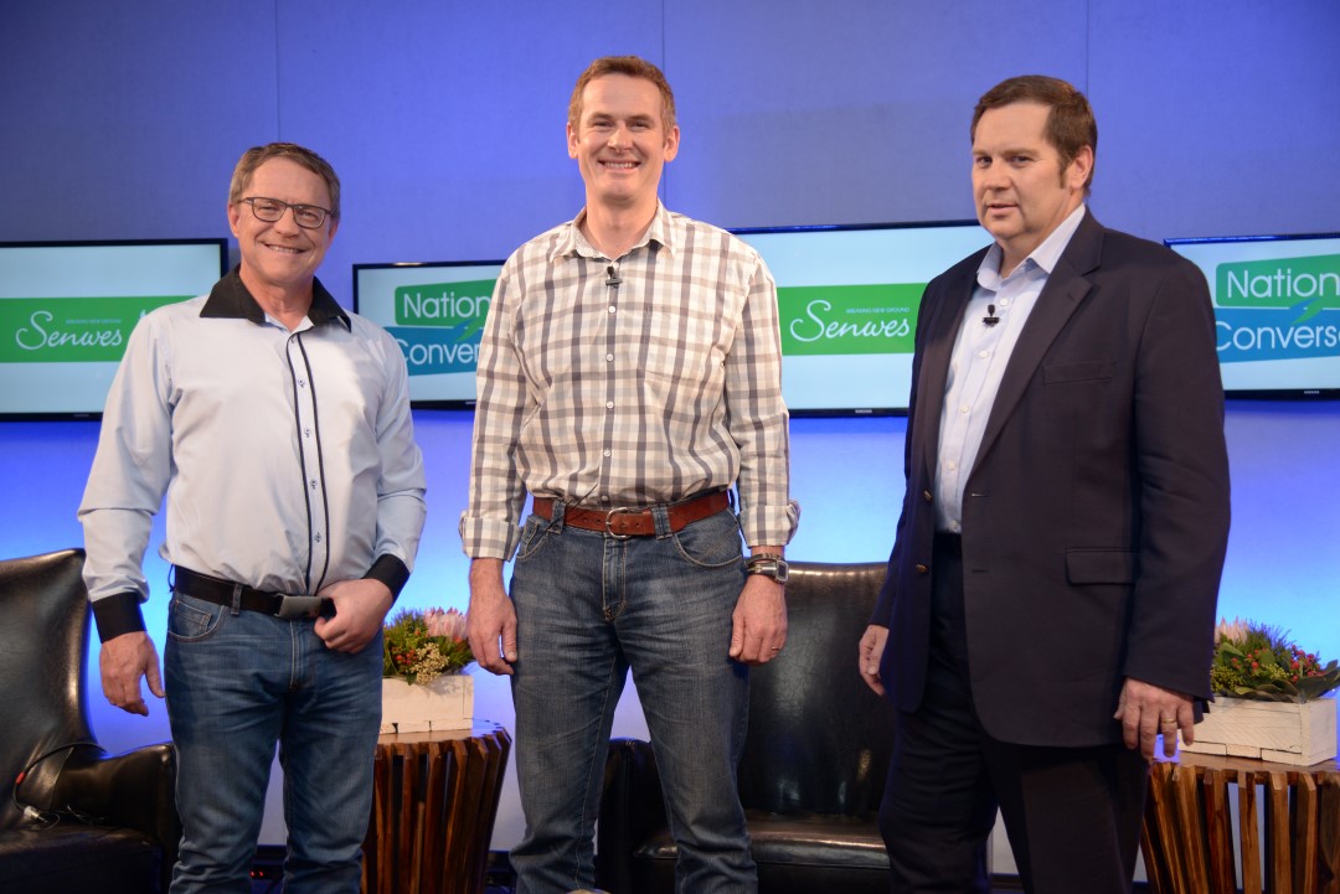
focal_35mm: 50
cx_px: 670
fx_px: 1862
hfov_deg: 39.6
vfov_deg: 27.0
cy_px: 447
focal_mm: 50
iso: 1000
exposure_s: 1/250
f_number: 4
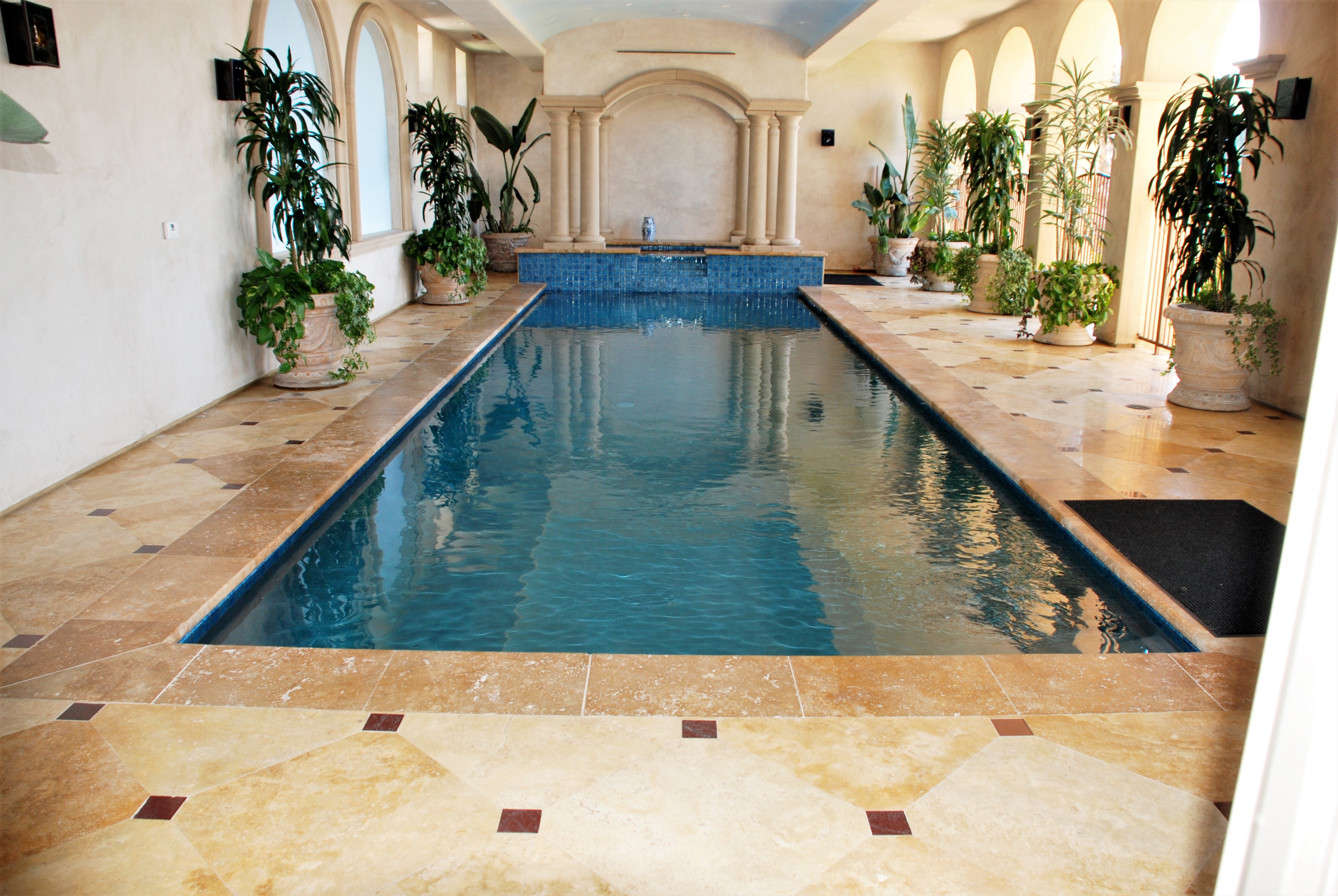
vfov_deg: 48.0
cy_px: 448
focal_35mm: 27
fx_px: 1005
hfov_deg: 67.3
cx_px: 669
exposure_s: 1/60
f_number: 3.5
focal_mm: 18
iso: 220
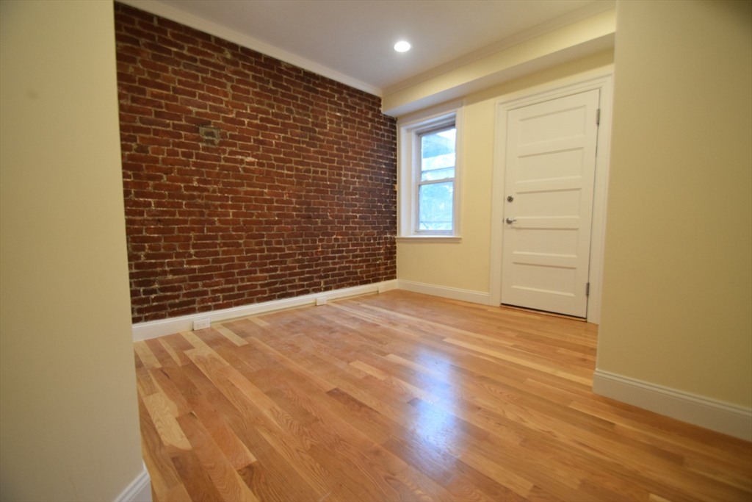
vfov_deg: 77.3
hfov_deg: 100.4
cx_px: 376
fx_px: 313
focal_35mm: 15
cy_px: 251
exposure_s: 1/60
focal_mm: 10
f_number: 4
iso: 720
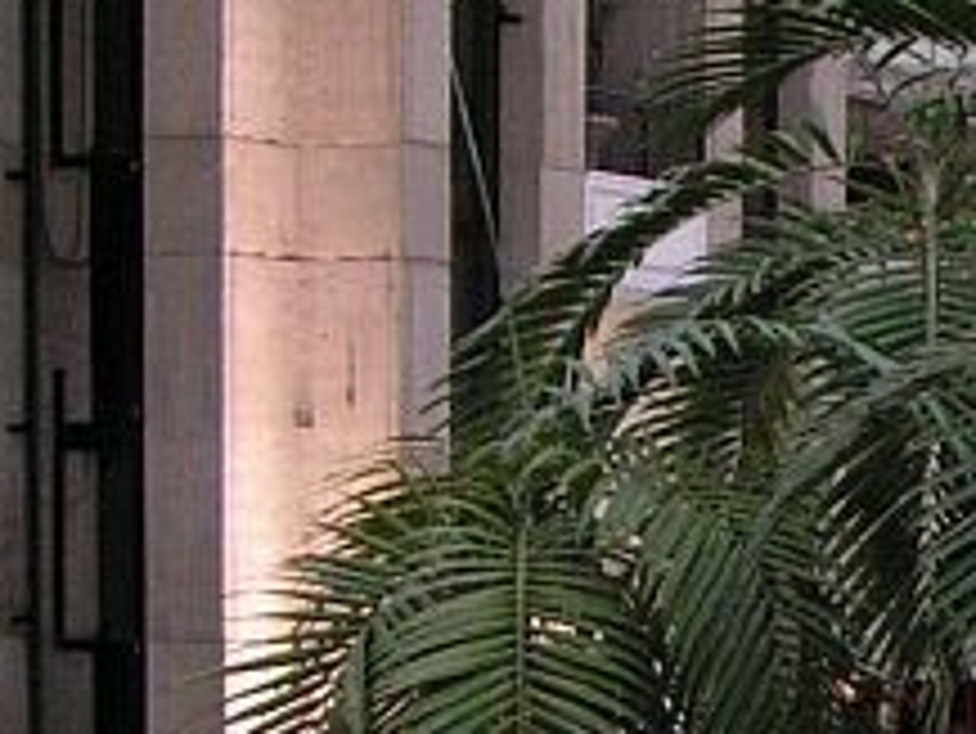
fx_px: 3949
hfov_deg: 13.0
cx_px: 1624
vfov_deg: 10.4
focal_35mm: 140
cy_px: 887
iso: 160
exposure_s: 1/50
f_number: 2.8
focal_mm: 5.8
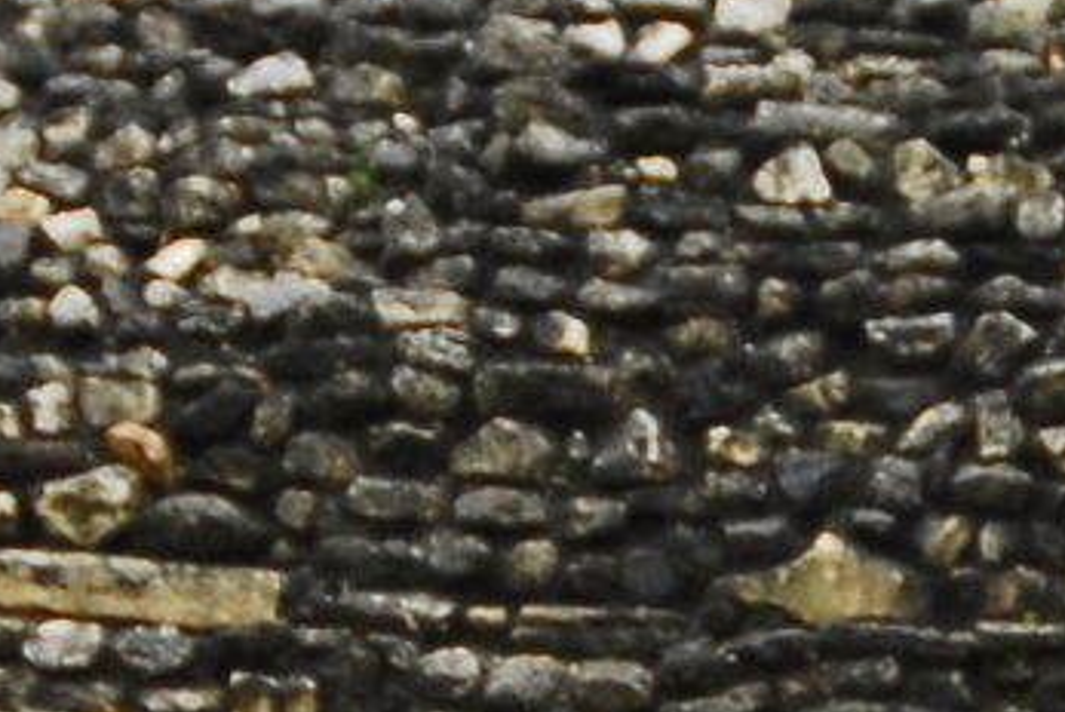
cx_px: 856
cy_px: 620
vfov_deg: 11.2
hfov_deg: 16.7
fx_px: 3603
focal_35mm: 122
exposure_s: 1/200
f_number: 4.2
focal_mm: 11
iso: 250
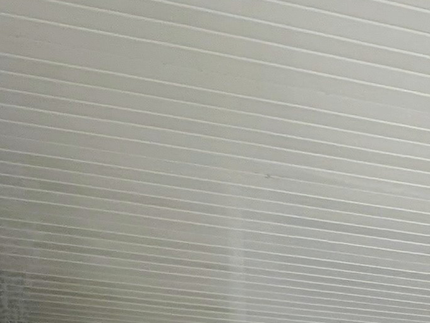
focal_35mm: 72
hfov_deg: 21.4
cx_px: 691
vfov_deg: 16.4
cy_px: 619
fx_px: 895
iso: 41
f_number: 1.95
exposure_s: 1/40
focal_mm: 2.23
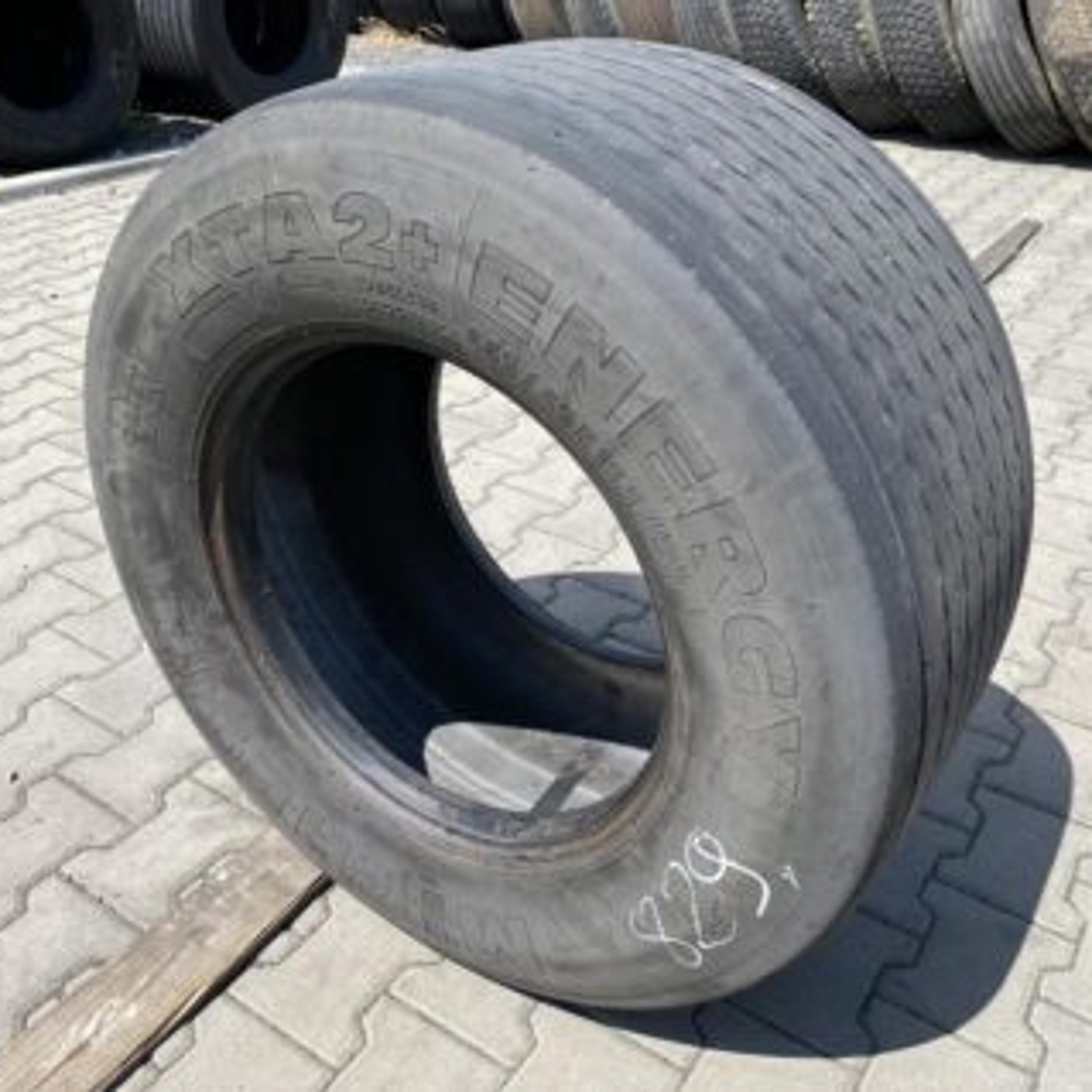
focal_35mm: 31
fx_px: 1106
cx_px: 524
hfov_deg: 52.5
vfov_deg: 52.5
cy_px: 543
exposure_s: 1/1838
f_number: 1.8
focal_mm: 4.25
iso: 32
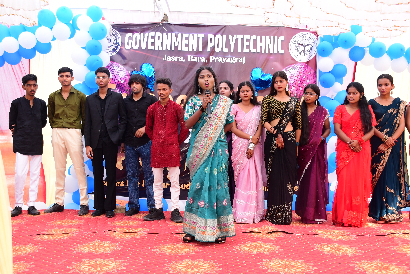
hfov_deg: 53.1
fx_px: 410
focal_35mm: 36
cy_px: 137
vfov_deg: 36.9
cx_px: 205
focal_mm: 24
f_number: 6.3
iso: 250
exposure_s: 1/125
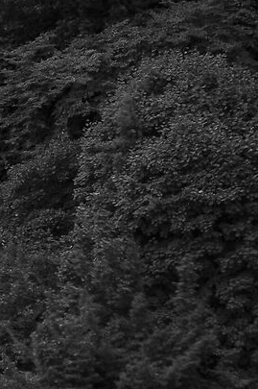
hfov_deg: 7.5
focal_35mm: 166
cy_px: 372
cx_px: -419
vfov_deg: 12.3
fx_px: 1789
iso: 50
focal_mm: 28
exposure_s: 15
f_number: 10
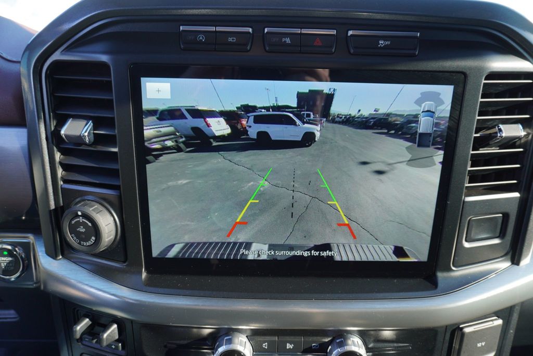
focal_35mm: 24
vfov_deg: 53.2
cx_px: 266
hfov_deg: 73.7
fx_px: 356
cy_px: 178
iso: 125
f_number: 4
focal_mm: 16
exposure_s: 1/60
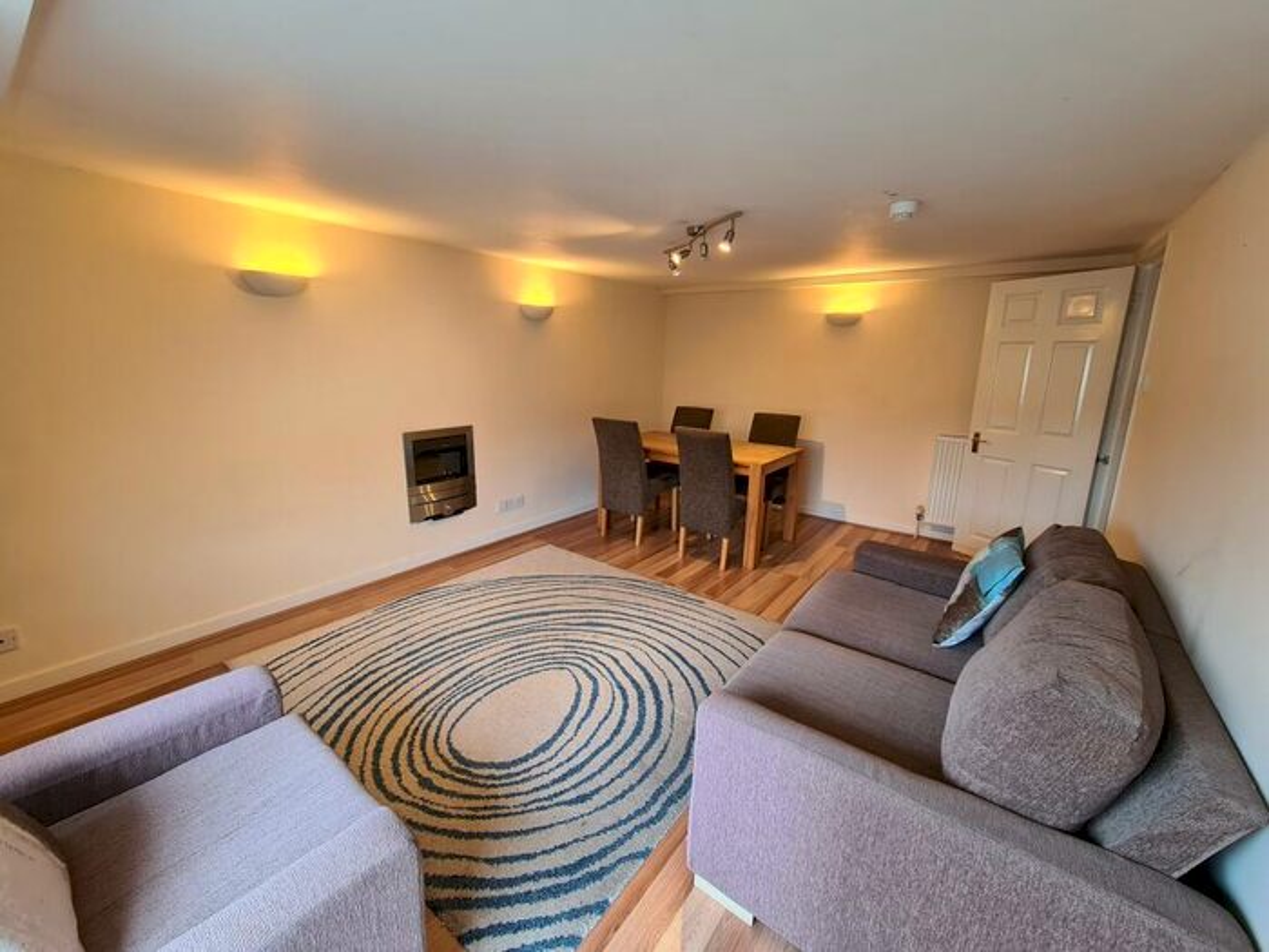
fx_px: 477
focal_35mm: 13
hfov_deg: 106.2
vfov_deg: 89.9
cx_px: 634
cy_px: 476
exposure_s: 1/50
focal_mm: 2.2
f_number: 2.2
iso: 160
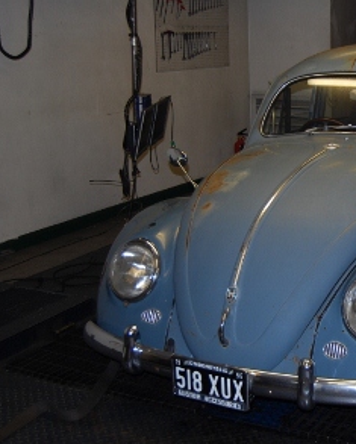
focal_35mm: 56
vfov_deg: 33.5
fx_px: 736
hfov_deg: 26.2
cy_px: 221
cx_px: 324
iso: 200
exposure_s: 1/60
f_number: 4.2
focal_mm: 26
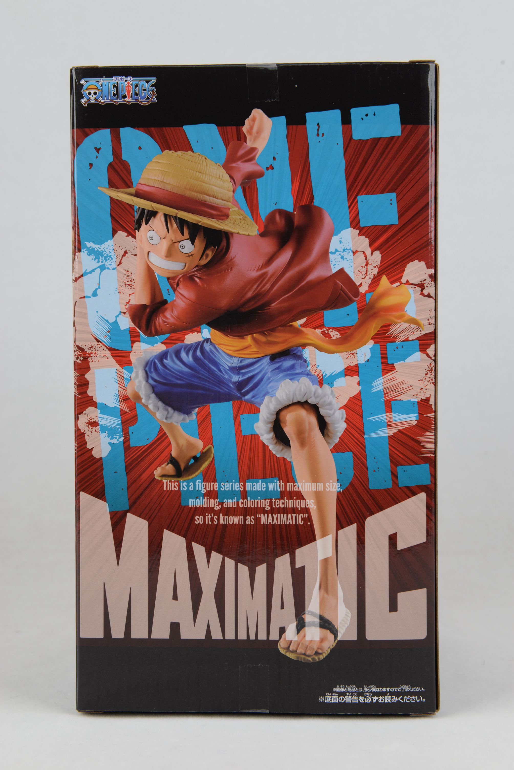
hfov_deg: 27.0
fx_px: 1070
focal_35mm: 50
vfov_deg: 39.6
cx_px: 257
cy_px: 385
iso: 500
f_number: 13
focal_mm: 50
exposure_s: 1/100
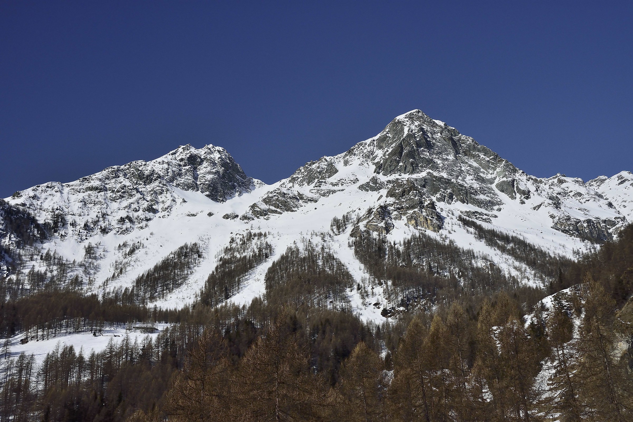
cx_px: 316
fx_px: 633
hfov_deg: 53.1
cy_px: 211
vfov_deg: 36.9
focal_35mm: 36
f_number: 7.1
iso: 500
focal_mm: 24
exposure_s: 1/1600
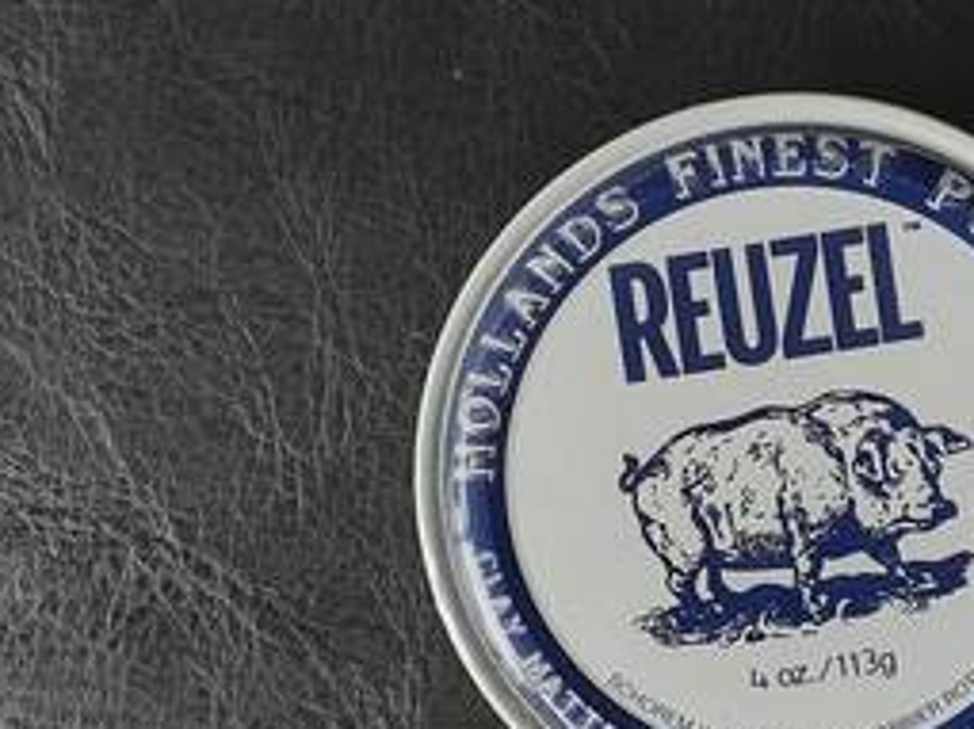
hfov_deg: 34.1
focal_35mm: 55
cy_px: 490
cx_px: 745
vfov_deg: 26.4
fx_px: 1547
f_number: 1.9
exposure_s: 1/100
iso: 64
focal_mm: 2.9
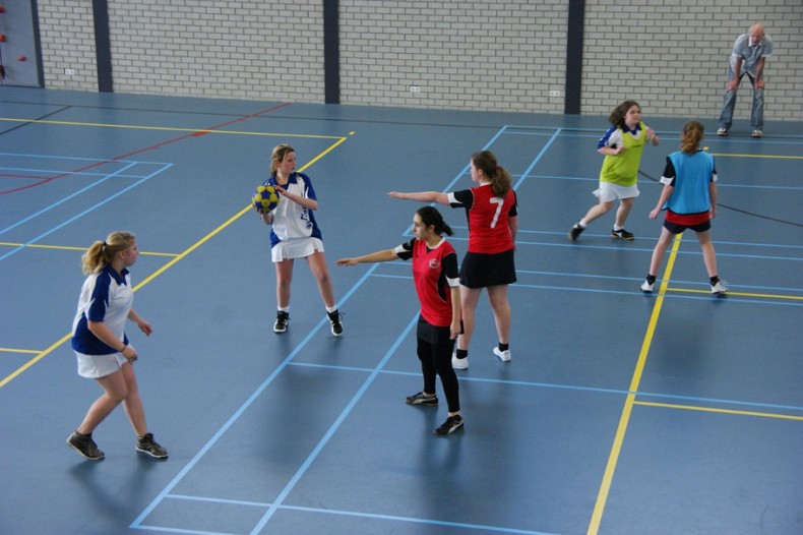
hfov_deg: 29.9
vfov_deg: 20.1
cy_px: 268
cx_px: 402
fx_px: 1505
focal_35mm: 68
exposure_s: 1/100
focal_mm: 45
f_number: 5.6
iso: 800
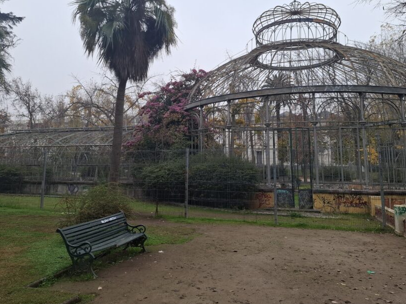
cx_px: 198
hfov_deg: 61.7
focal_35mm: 29
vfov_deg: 47.9
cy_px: 119
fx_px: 340
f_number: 1.8
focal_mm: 5.54
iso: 50
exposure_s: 1/378
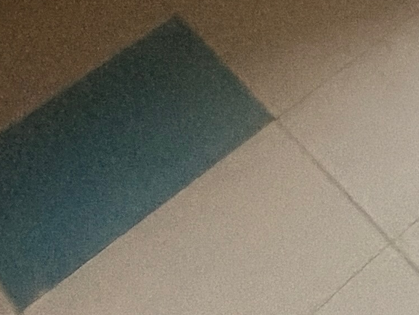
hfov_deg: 13.0
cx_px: 1064
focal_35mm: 106
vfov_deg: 8.6
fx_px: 1283
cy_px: -864
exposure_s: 1/60
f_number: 2.2
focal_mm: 2.22
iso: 500
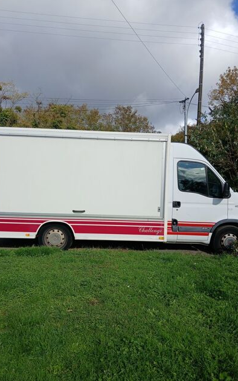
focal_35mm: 28
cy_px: 190
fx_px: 290
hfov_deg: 44.6
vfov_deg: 66.5
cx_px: 118
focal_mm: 3.98
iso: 20
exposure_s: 1/791
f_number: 1.8
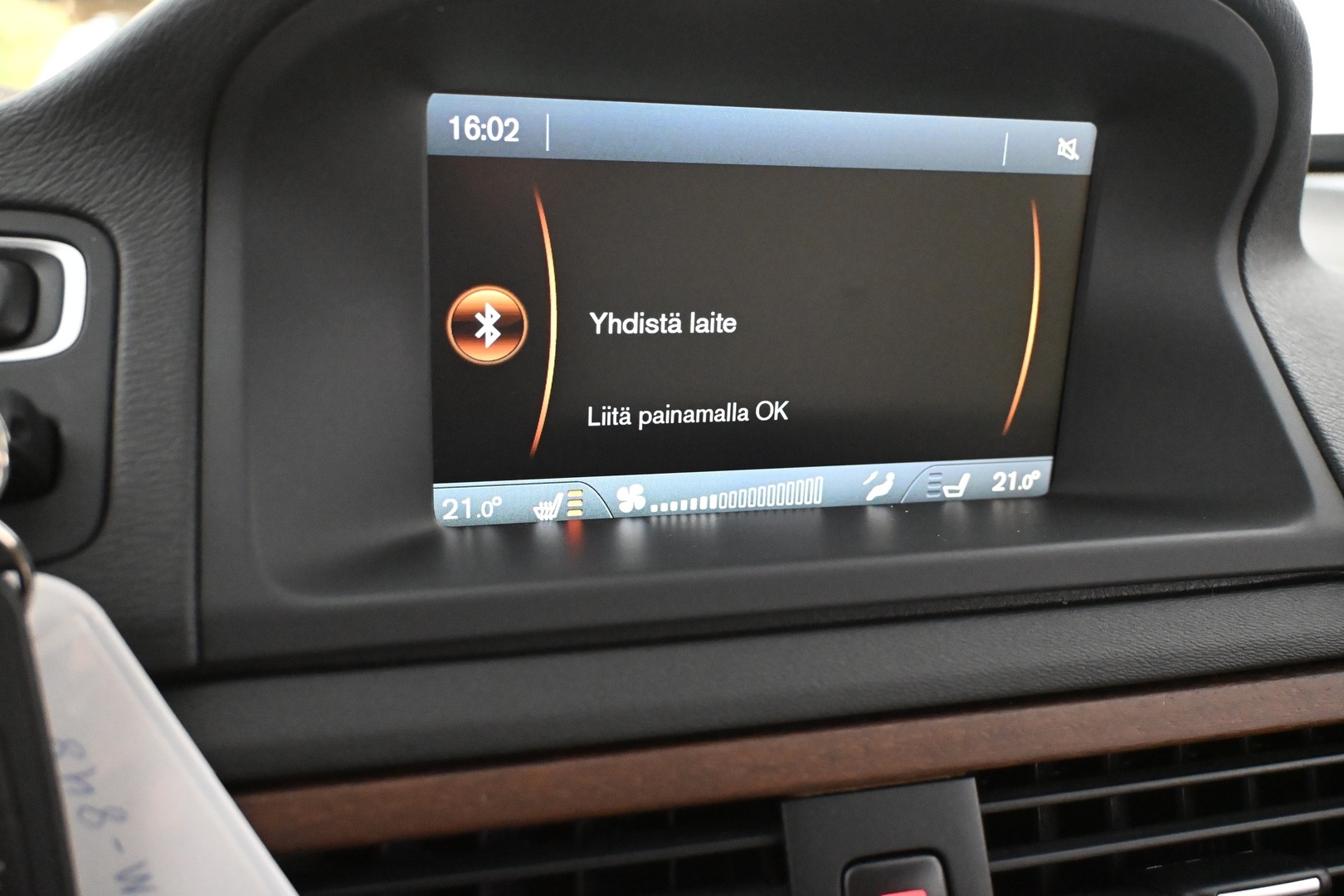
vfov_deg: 42.6
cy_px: 448
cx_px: 672
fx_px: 1148
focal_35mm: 31
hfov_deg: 60.7
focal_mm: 20.5
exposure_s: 1/60
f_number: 3.8
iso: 7200
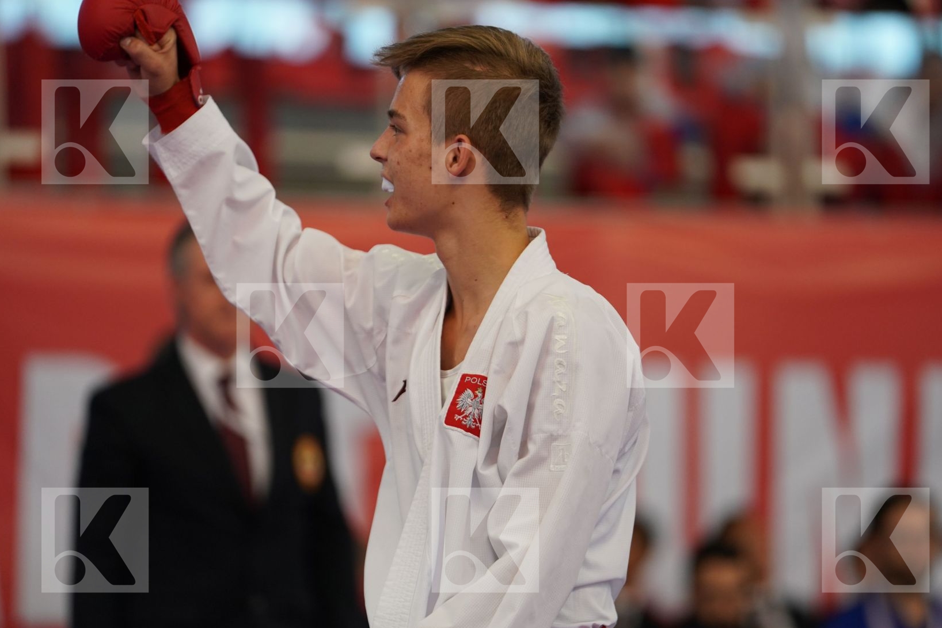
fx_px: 5757
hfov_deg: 9.4
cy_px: 336
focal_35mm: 220
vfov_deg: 6.2
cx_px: 485
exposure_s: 1/1000
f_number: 2.8
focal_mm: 200
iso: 1250
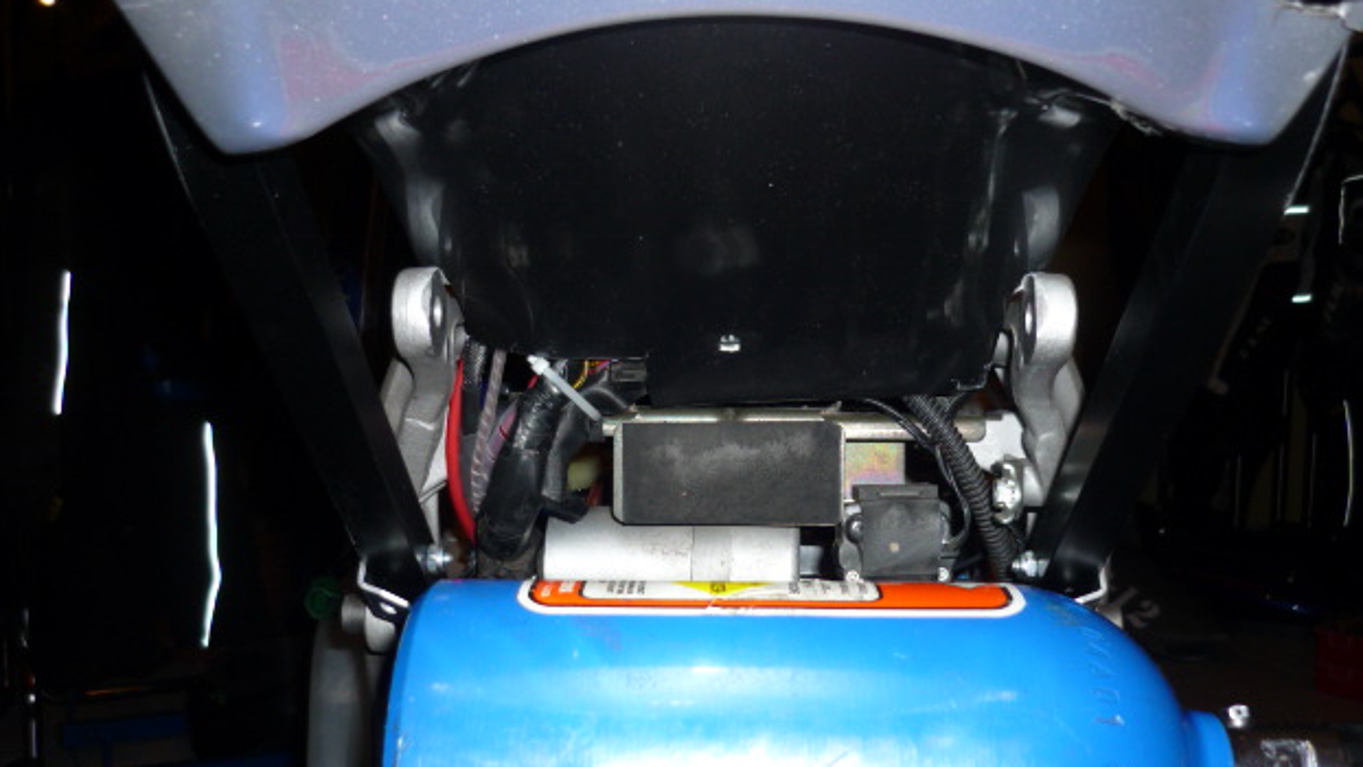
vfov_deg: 31.9
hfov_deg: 54.0
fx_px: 1337
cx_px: 699
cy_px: 445
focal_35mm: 37
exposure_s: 1/30
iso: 100
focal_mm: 5.5
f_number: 2.8
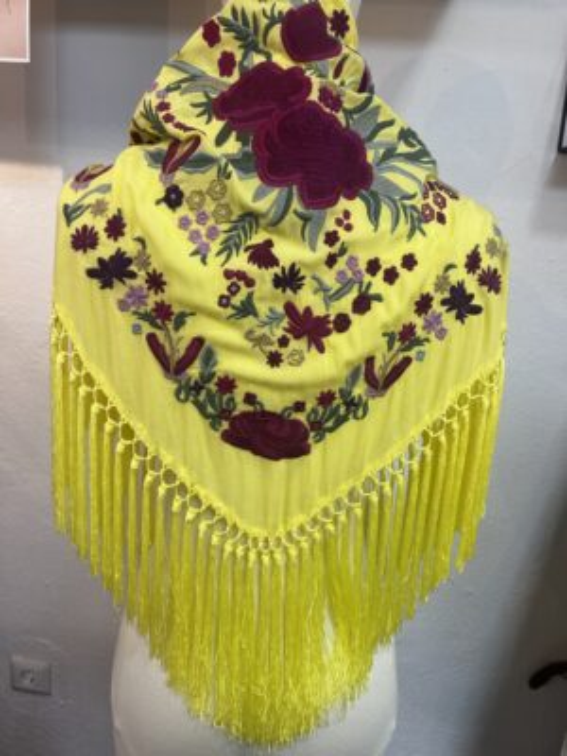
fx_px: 568
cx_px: 284
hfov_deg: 53.1
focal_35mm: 26
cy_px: 378
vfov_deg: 67.3
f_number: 1.5
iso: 80
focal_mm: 5.7
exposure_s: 1/100
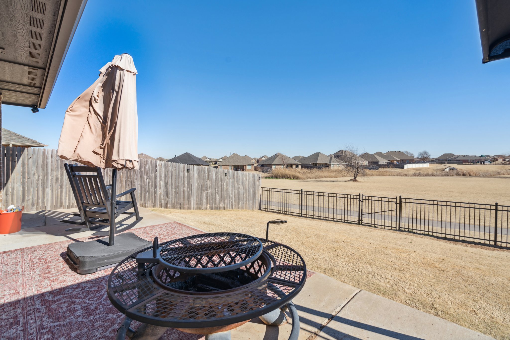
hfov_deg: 96.7
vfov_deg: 73.8
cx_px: 255
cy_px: 170
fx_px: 227
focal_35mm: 16
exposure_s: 1/1000
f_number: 7.1
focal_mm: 16
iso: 200
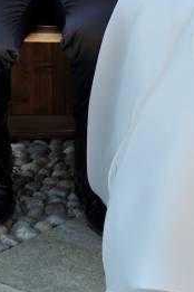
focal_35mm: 141
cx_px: 172
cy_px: -101
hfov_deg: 9.7
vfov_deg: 13.9
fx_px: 1140
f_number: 10
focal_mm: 32
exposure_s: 1/400
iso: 400
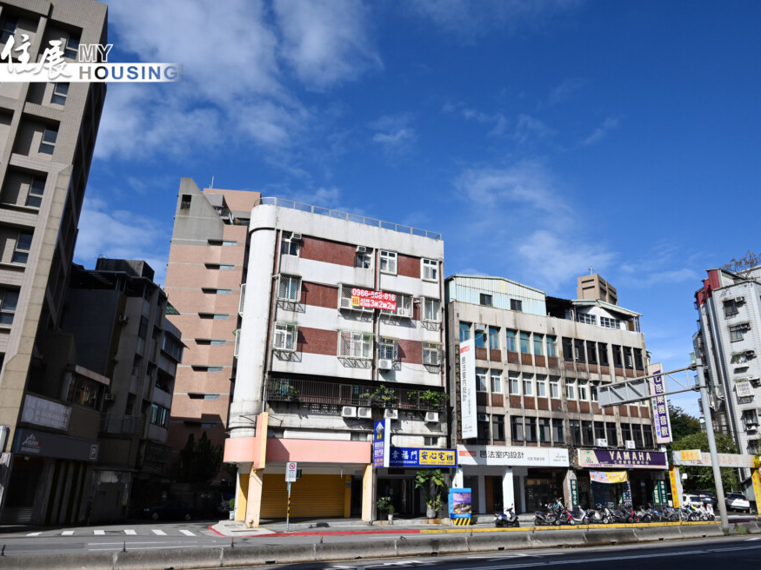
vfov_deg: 51.3
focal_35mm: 27
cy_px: 290
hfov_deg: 65.1
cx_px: 428
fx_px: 593
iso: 800
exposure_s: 1/6400
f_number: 6.3
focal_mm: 24
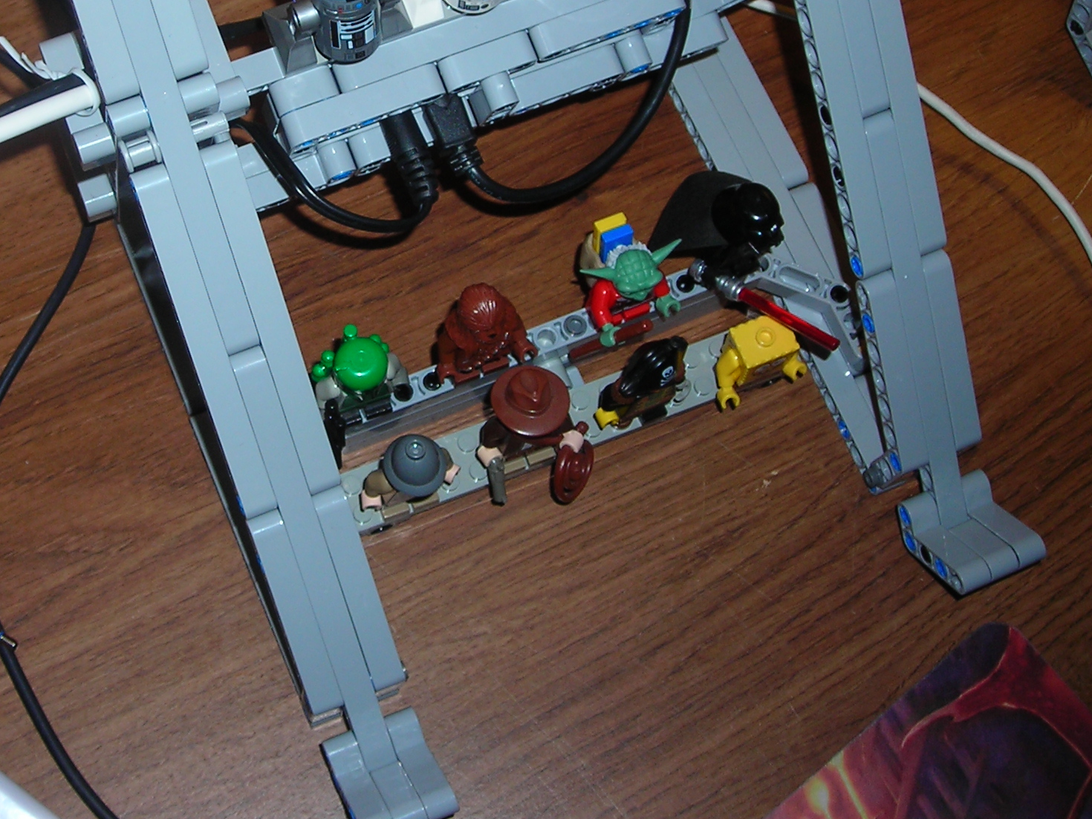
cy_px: 175
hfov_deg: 28.8
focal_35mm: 67
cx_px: 357
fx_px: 2114
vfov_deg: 21.7
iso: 50
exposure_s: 1/60.1
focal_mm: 6.3
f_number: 3.2
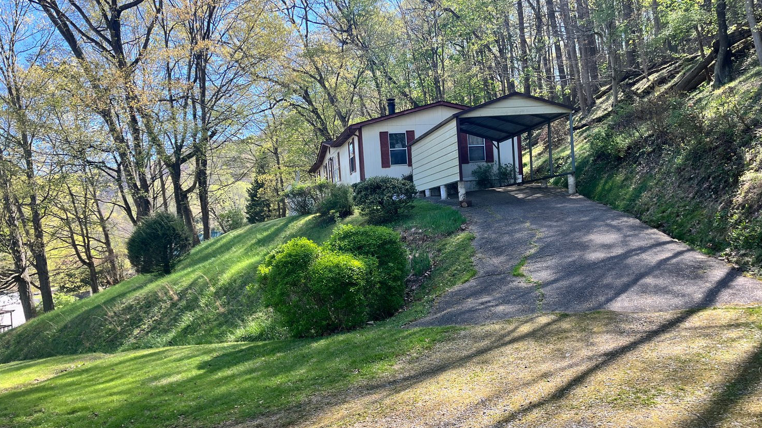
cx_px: 383
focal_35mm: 29
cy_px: 249
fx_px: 586
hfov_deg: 66.1
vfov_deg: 40.1
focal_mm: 5.1
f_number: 1.6
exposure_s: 1/580
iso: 50
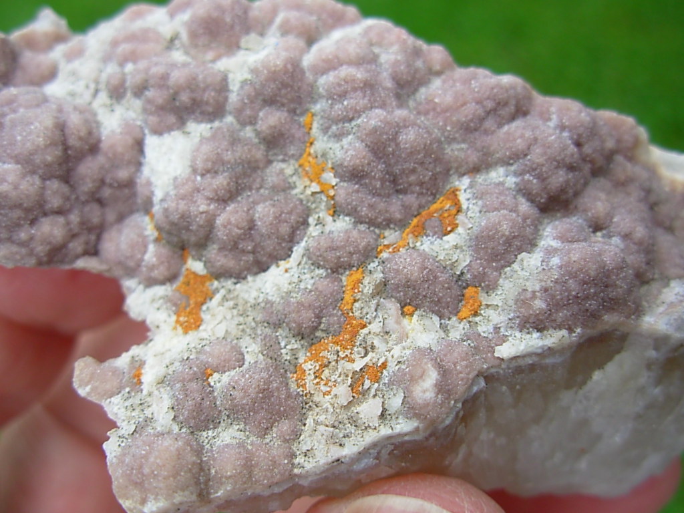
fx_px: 751
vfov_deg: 37.7
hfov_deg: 49.0
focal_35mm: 38
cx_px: 342
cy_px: 256
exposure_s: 1/69.8
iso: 50
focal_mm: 6.3
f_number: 2.9
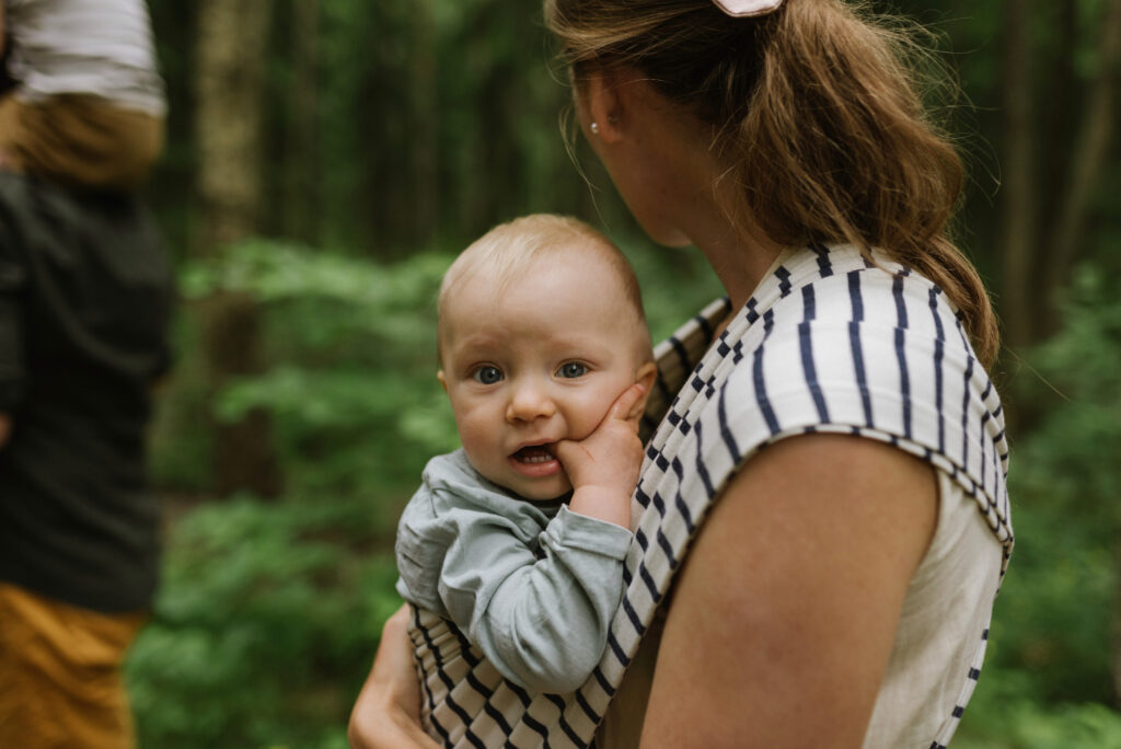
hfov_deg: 54.4
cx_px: 560
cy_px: 374
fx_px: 1090
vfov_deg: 37.9
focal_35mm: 35
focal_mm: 35
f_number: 2.2
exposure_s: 1/640
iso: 250
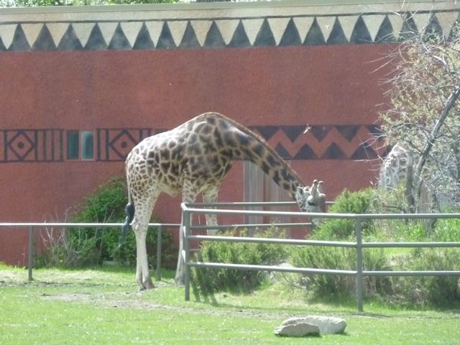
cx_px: 230
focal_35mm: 200
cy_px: 172
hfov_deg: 9.9
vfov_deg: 7.4
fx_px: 2658
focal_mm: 36
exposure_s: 1/1300
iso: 1600
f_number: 5.9
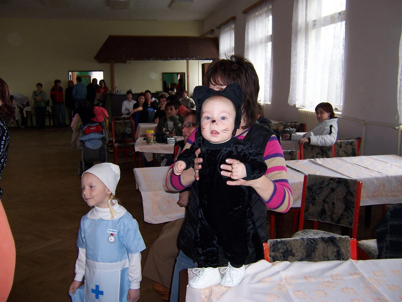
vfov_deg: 42.9
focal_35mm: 33
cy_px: 151
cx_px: 201
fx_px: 383
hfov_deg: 55.4
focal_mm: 5.5
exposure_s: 1/60
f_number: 2.8
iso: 80
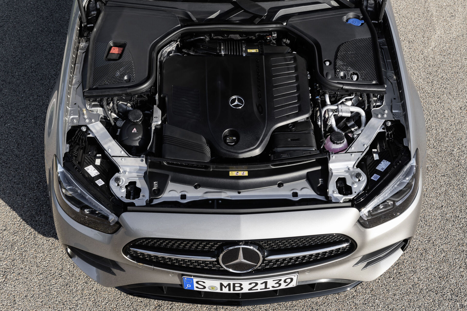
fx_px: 623
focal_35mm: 48
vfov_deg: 28.1
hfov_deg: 41.1
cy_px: 156
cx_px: 234
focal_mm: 48
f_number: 8
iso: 100
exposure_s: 1/125
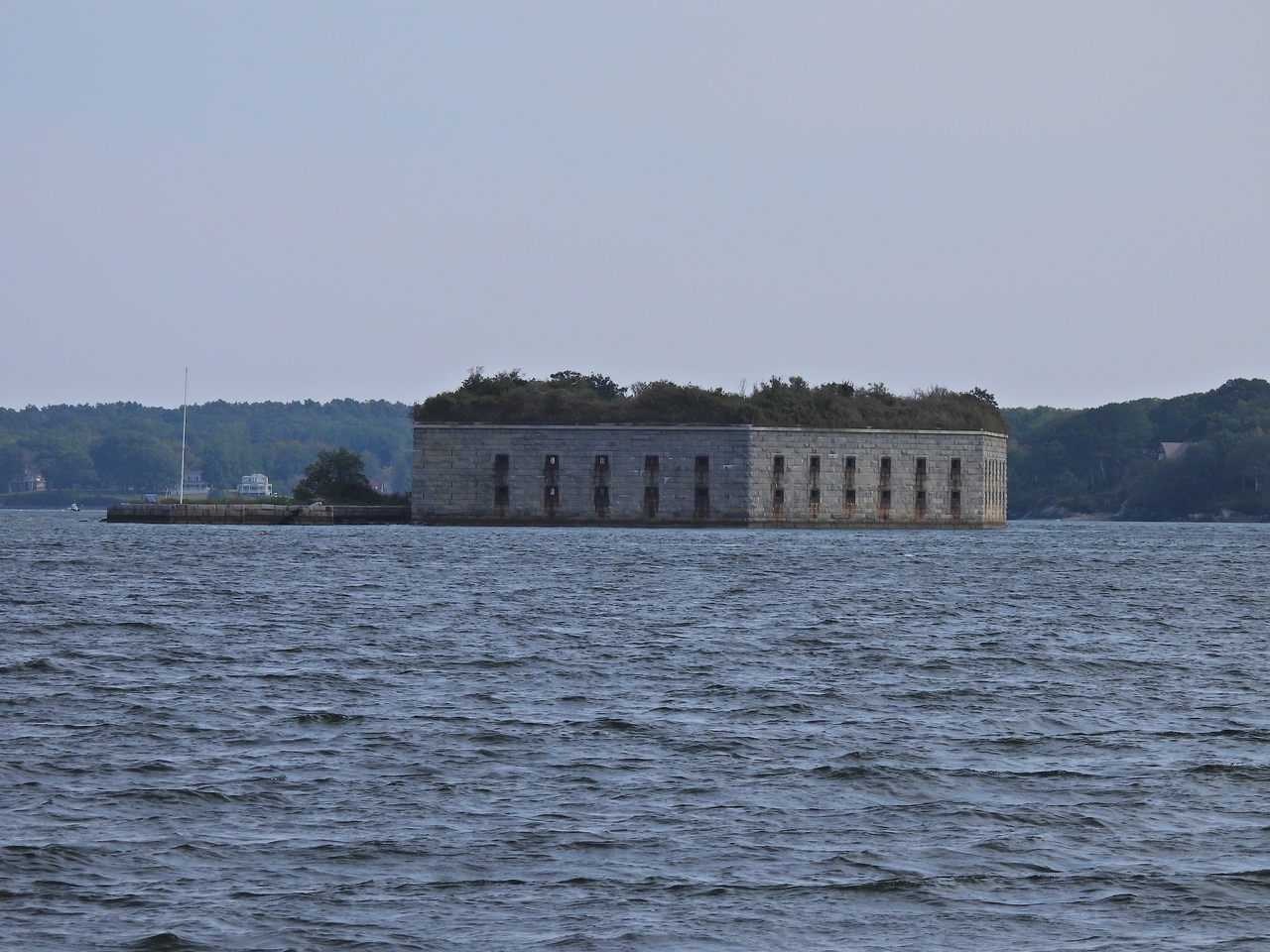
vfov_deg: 8.0
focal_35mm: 185
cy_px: 476
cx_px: 635
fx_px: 6787
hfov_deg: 10.7
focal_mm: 33
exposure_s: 1/1250
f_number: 4.5
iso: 100
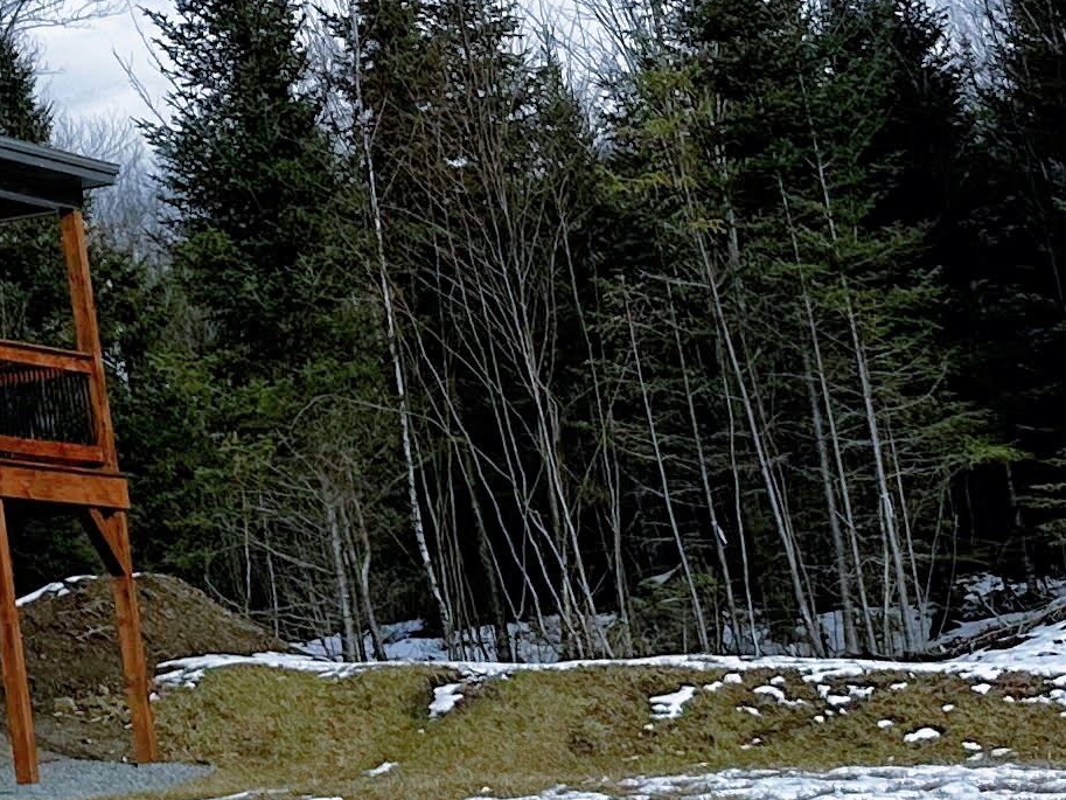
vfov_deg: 13.6
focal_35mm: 106
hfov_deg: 15.2
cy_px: -174
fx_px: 3265
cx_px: -1030
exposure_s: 1/3861
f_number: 1.78
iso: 80
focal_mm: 6.86
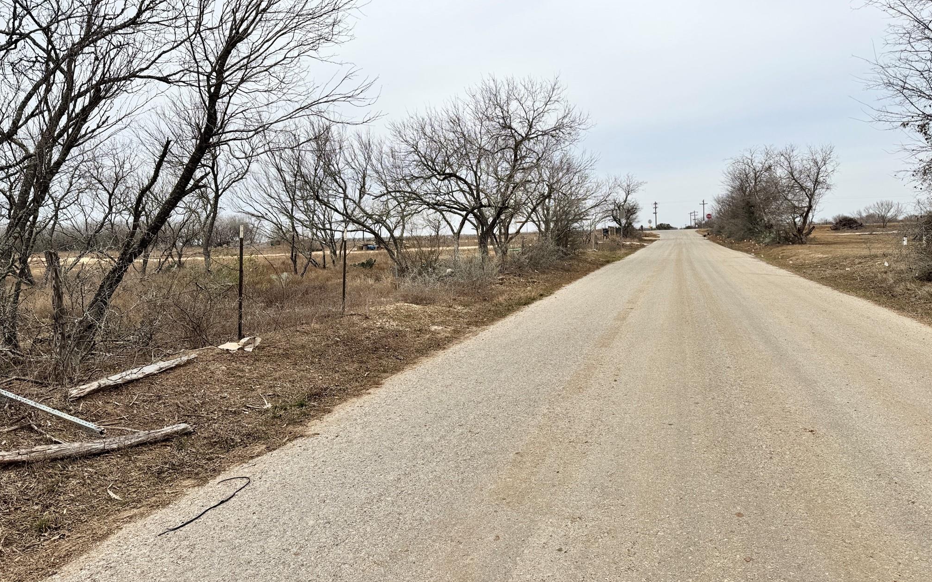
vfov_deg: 47.4
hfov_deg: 70.4
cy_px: 244
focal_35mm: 26
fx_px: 660
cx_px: 475
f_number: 1.78
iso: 80
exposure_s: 1/3413
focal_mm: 6.76
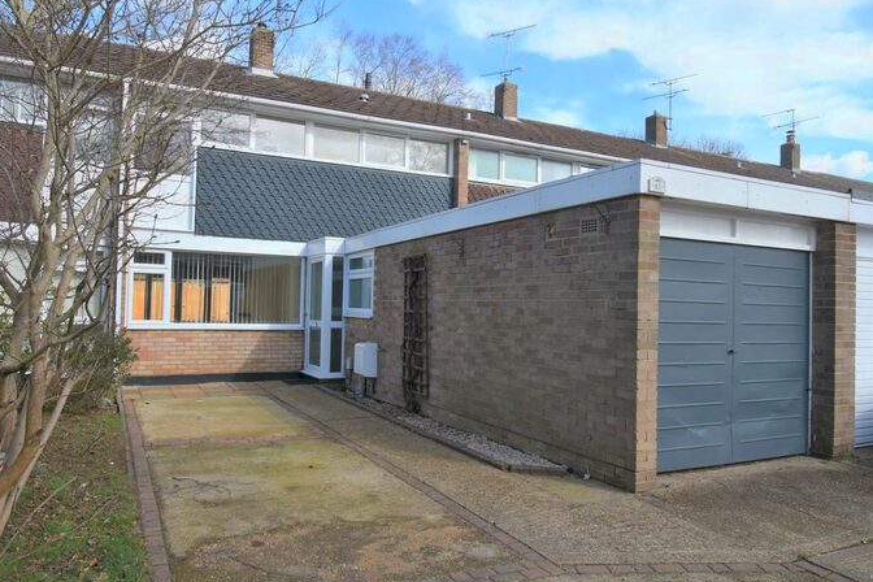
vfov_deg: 51.3
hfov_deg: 71.5
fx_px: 606
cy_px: 286
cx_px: 421
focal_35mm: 25
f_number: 8
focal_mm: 16
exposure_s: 1/250
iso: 125
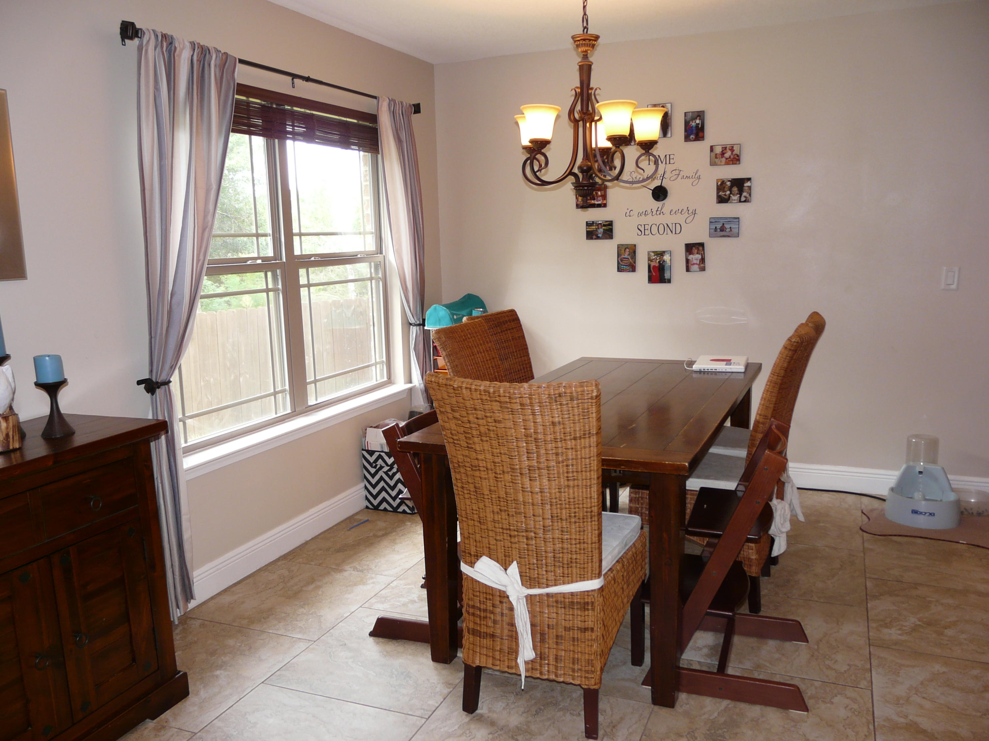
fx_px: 829
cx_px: 494
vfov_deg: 48.2
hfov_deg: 61.7
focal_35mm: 29
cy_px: 370
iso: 100
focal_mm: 4.7
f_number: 2.8
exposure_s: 1/30
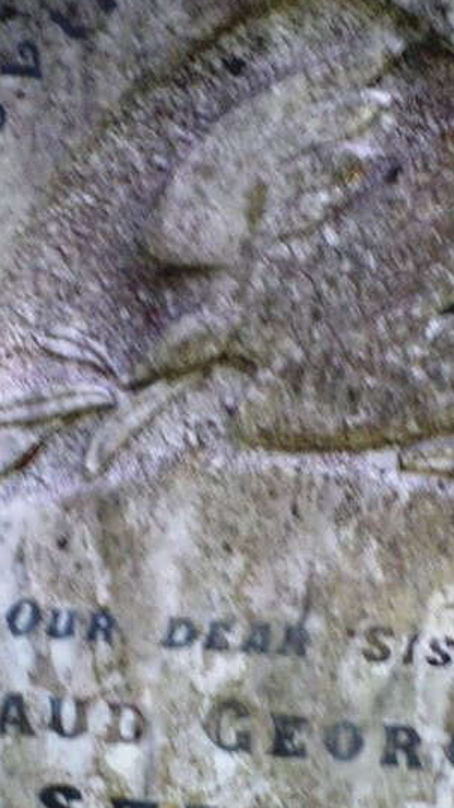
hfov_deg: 13.4
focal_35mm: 90
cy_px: 606
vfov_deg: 23.4
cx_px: 218
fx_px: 1926
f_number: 2.8
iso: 100
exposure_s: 1/50
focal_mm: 6.1
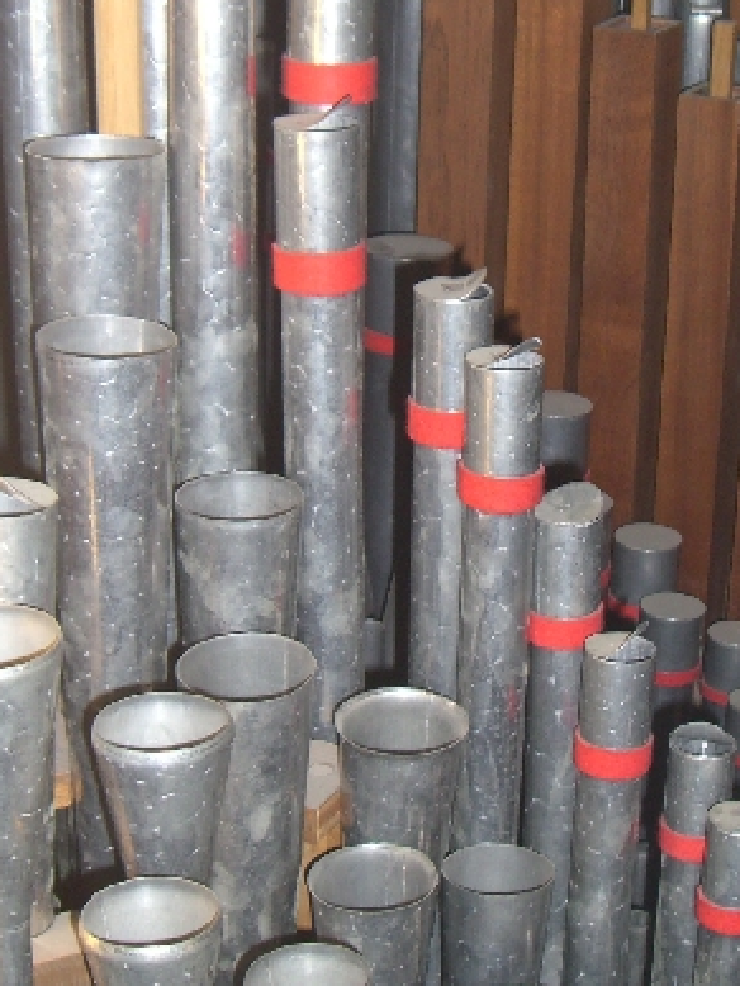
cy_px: 383
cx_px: 433
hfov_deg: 19.6
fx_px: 2137
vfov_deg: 25.9
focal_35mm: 75
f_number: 2.7
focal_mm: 6.2
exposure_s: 1/60
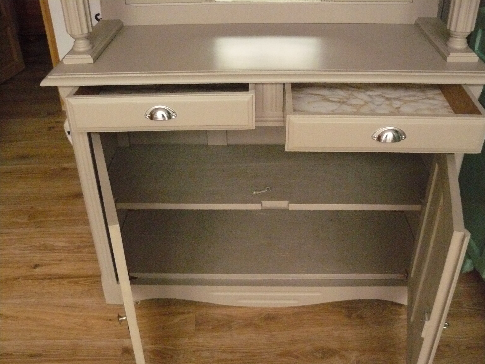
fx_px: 504
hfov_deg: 51.4
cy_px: 182
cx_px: 242
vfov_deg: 39.7
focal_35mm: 36
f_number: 2.8
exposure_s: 1/15
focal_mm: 6
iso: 800
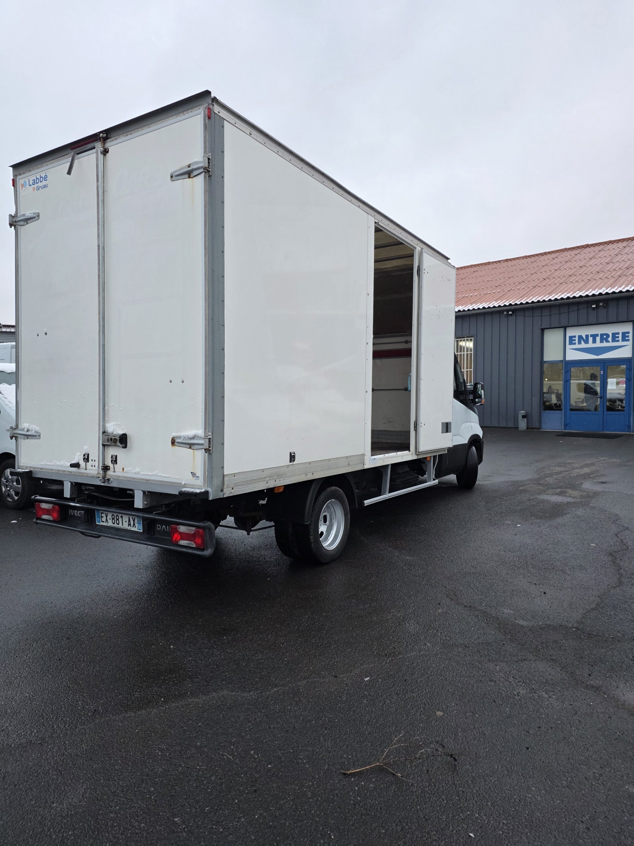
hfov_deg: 58.9
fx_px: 562
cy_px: 423
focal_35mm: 23
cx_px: 317
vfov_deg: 73.9
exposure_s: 1/180
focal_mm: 6.25
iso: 160
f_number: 1.7
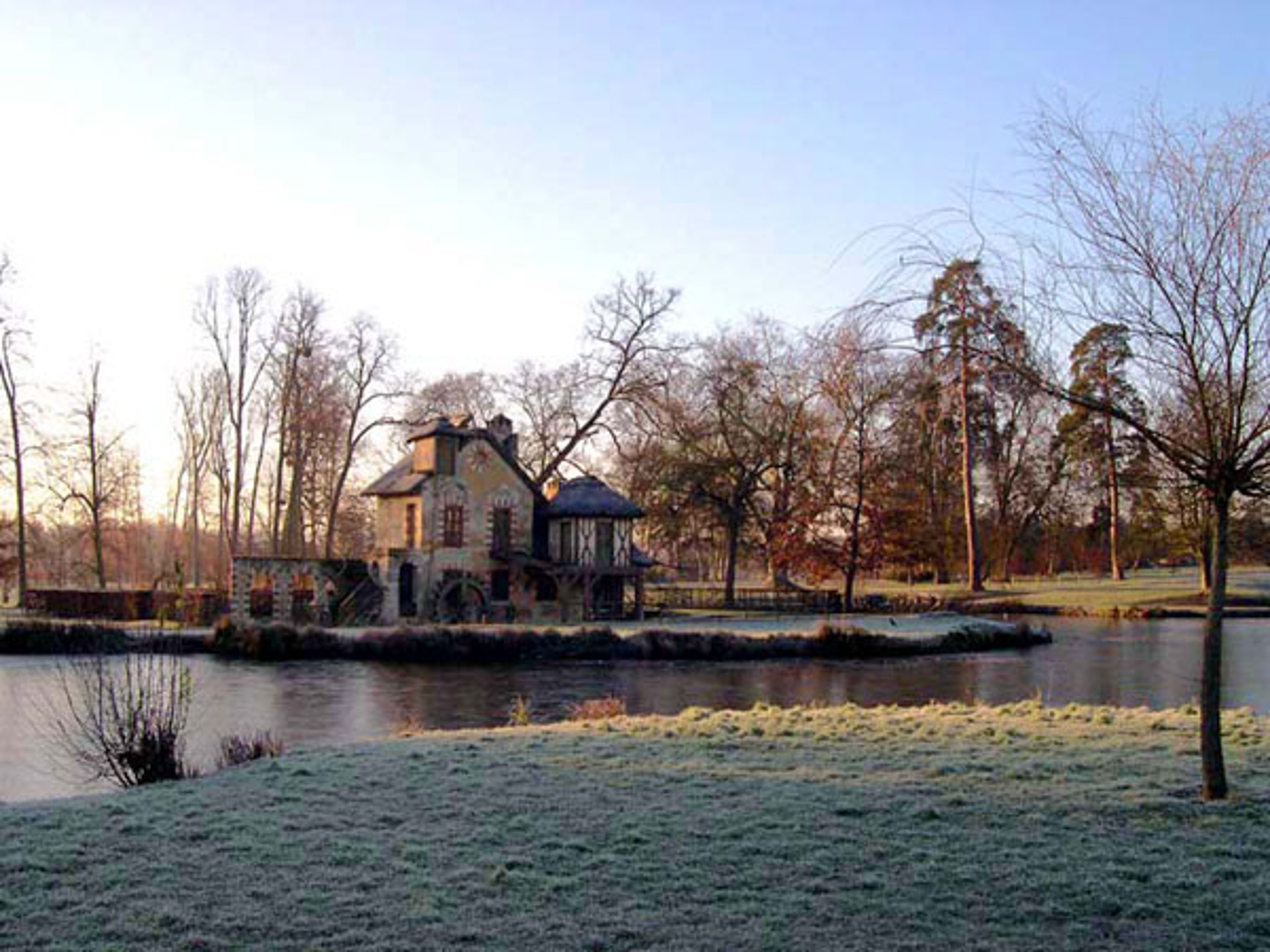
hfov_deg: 49.0
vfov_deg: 37.7
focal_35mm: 38
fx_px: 1394
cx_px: 635
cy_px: 476
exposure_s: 1/86.9
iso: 100
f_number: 7.6
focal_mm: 8
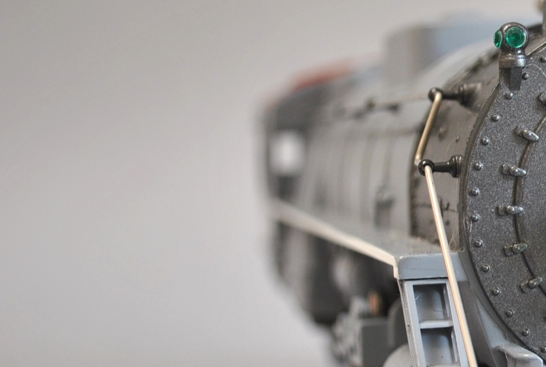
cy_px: 260
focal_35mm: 126
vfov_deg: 10.9
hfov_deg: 15.6
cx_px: 675
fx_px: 1915
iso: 200
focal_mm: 32
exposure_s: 1/30
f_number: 4.8
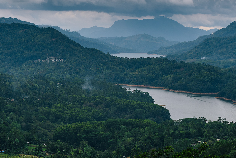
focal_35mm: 112
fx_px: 734
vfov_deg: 12.2
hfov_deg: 18.2
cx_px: 99
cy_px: 79
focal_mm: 70
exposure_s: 1/320
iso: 100
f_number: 6.3
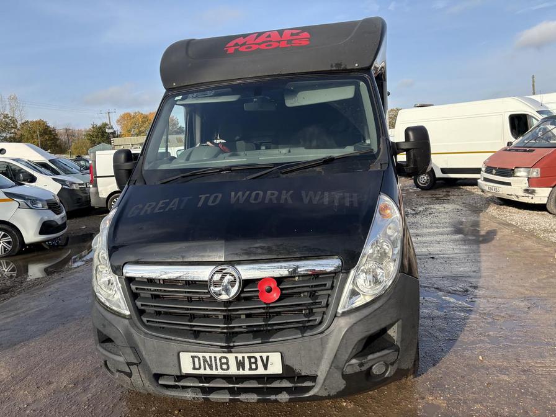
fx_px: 418
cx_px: 278
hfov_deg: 67.3
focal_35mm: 26
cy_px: 208
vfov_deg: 53.1
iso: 64
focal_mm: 5.96
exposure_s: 1/2747
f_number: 1.6
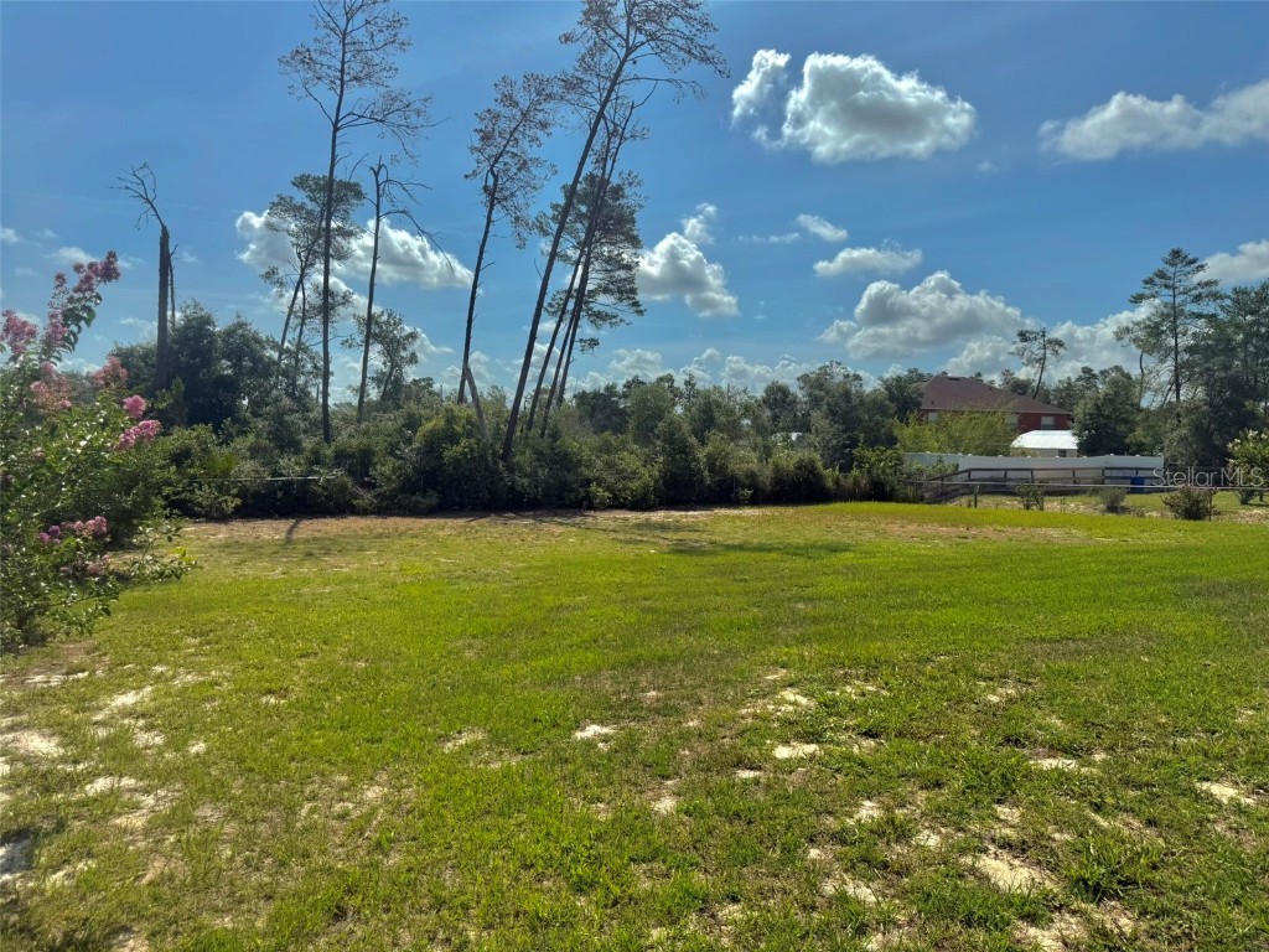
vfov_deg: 56.8
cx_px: 634
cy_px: 476
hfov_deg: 71.6
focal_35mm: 24
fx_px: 880
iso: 80
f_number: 1.78
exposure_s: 1/10309
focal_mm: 6.76
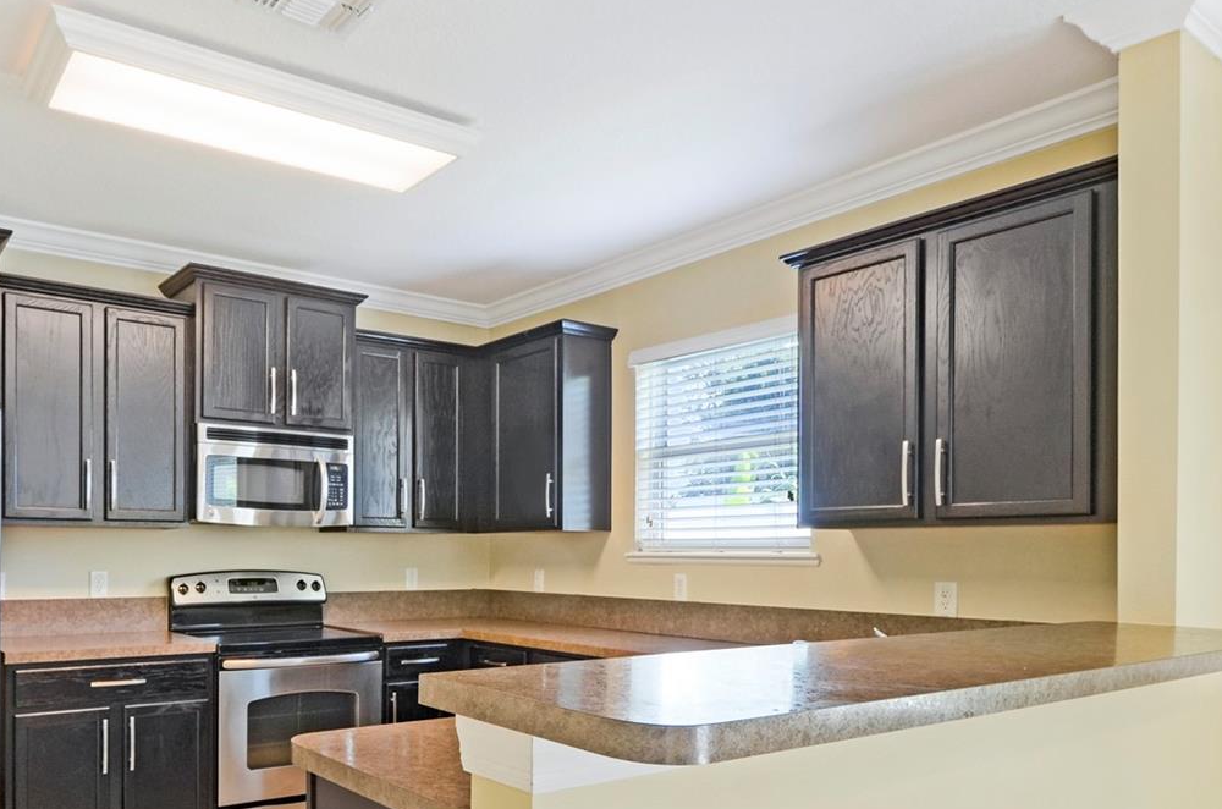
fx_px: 813
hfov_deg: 71.9
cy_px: 515
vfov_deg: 52.2
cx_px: 418
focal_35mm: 24
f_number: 8
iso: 200
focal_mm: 10
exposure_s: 1/20
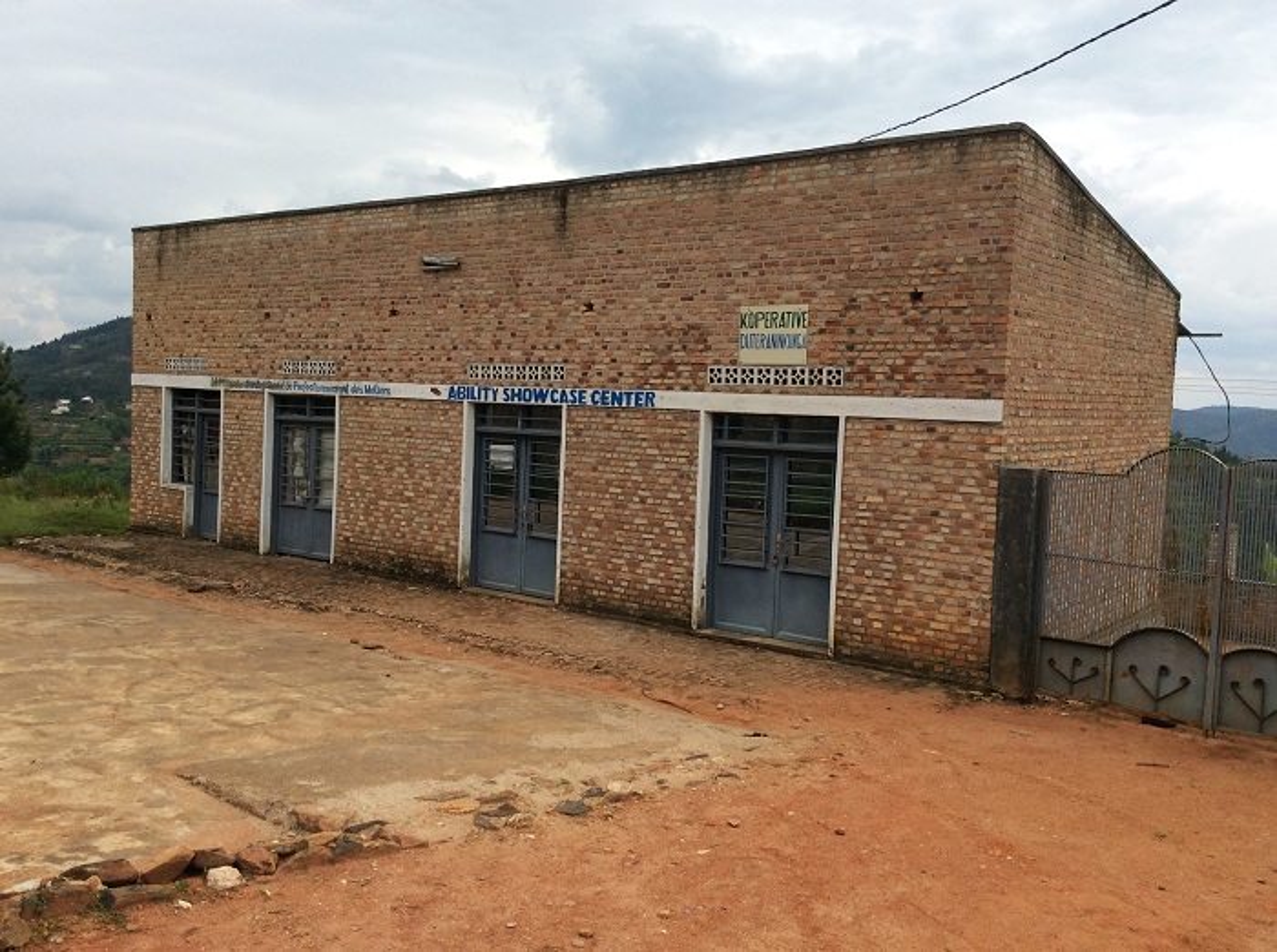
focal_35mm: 32
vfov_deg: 44.0
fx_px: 1178
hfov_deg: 56.9
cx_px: 638
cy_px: 476
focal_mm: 3.3
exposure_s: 1/1300
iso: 32
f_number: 2.4
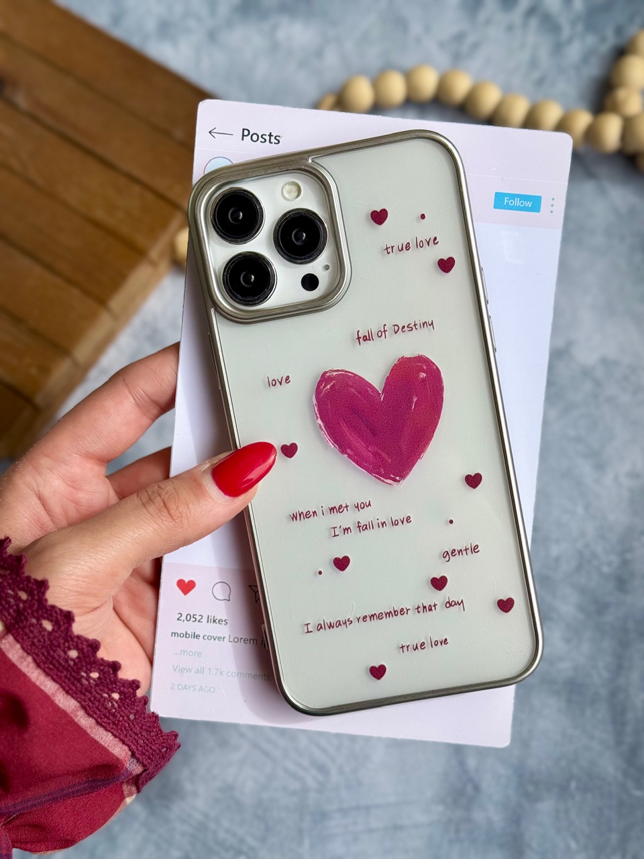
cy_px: 430
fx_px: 1191
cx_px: 322
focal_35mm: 48
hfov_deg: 30.3
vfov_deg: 39.7
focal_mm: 6.76
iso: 64
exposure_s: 1/1642
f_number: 1.78
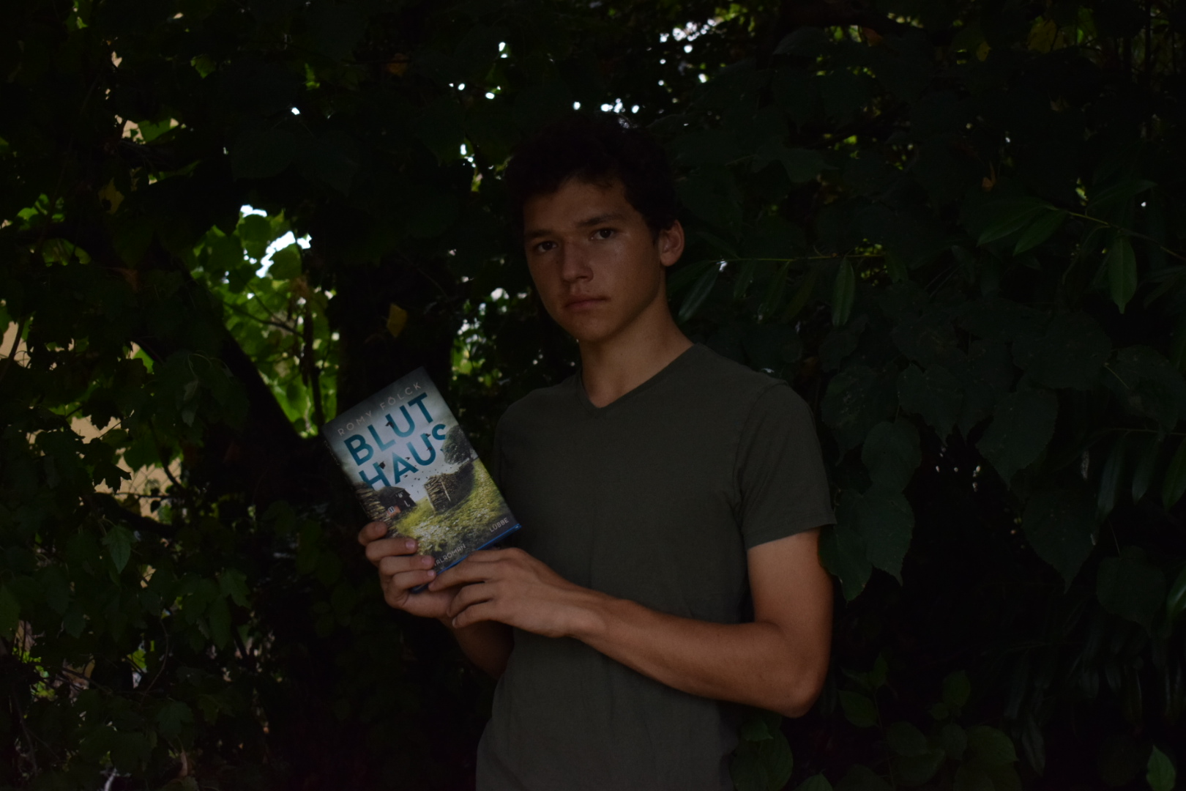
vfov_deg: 28.1
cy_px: 396
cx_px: 593
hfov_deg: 41.1
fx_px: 1581
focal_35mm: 48
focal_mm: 32
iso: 1250
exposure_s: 1/1000
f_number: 4.5
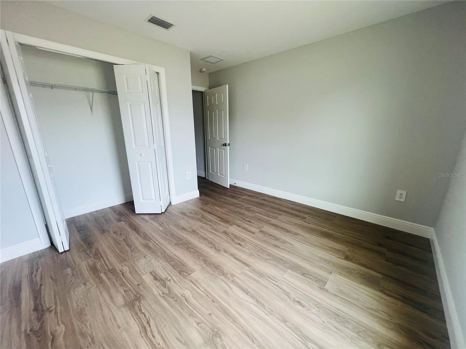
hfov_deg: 106.2
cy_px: 174
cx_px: 233
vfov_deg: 89.9
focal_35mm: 13
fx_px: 175
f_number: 1.8
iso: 64
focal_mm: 1.57
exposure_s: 1/99
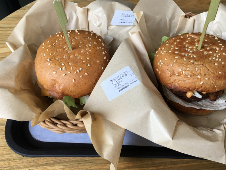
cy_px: 84
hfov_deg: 53.8
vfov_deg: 41.8
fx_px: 222
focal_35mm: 34
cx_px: 126
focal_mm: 4.15
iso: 25
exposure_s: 1/40
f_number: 2.2
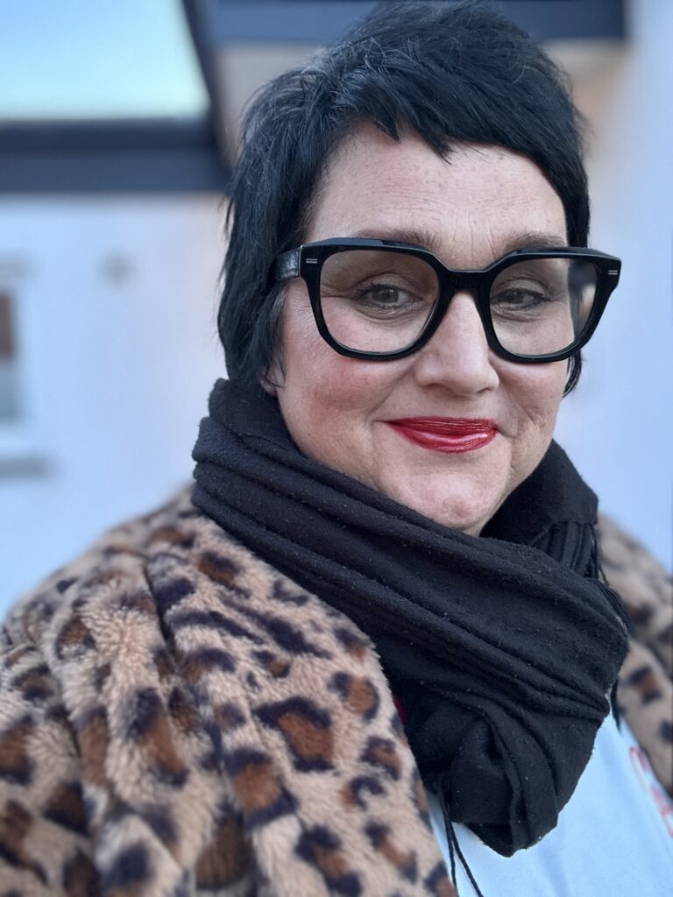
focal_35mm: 30
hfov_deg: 46.8
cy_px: 448
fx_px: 778
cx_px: 336
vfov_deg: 60.0
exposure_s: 1/33
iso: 250
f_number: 1.9
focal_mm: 2.69
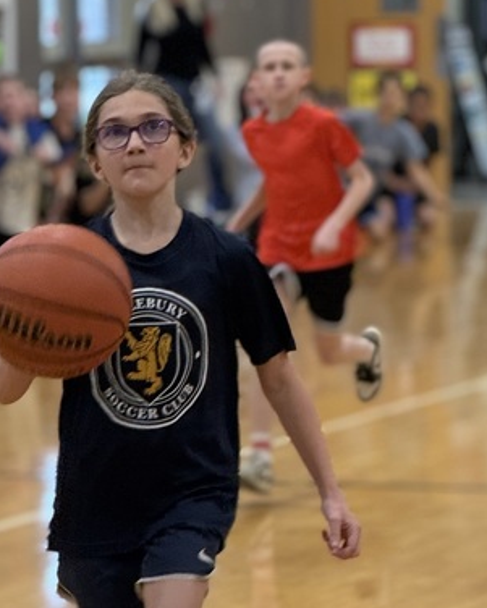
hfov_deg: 6.2
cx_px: 210
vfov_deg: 7.8
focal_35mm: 249
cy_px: 340
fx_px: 4484
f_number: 2.8
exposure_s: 1/99
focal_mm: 15.66
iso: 320
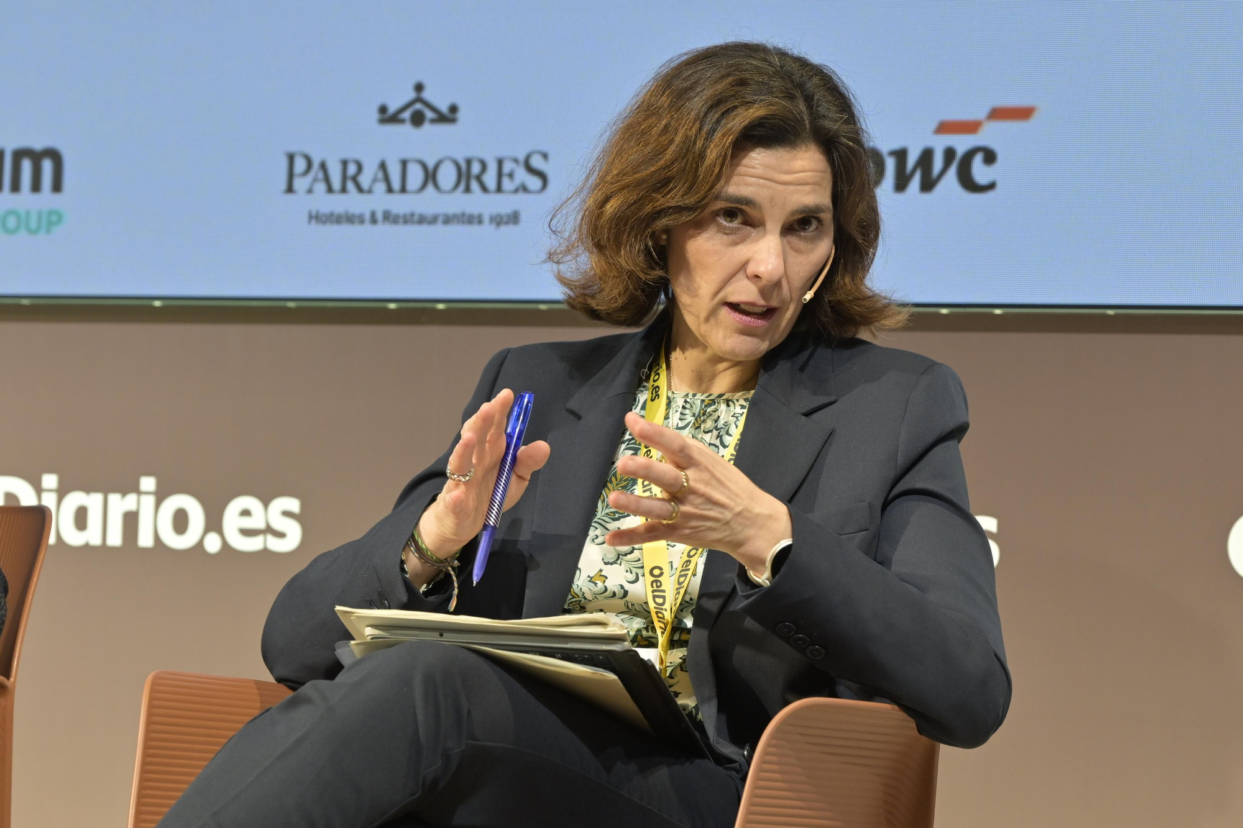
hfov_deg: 12.5
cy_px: 414
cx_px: 622
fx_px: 5696
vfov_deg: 8.3
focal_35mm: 165
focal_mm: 110
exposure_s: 1/80
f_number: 5
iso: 500
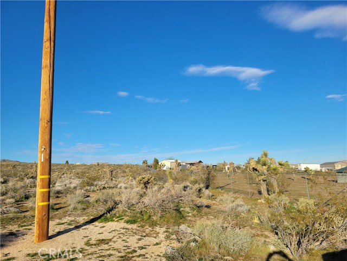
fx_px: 261
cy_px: 130
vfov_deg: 53.1
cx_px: 174
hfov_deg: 67.3
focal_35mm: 26
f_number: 1.8
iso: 40
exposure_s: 1/2423
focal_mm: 5.4
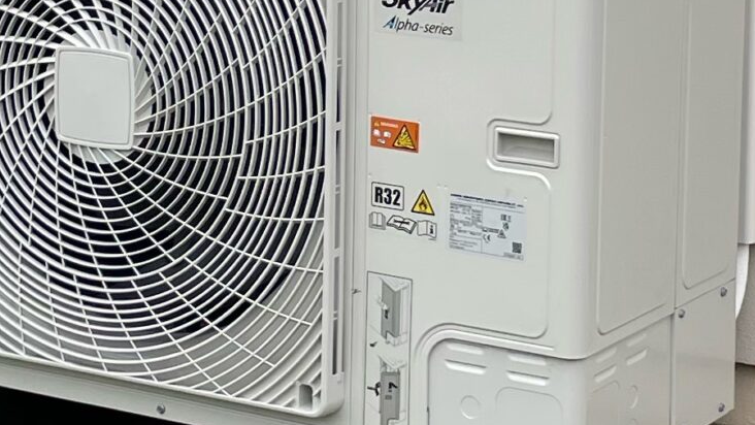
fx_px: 1982
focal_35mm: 99
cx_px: 296
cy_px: -390
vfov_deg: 11.2
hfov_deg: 21.5
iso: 32
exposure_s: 1/2053
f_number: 1.6
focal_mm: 4.2
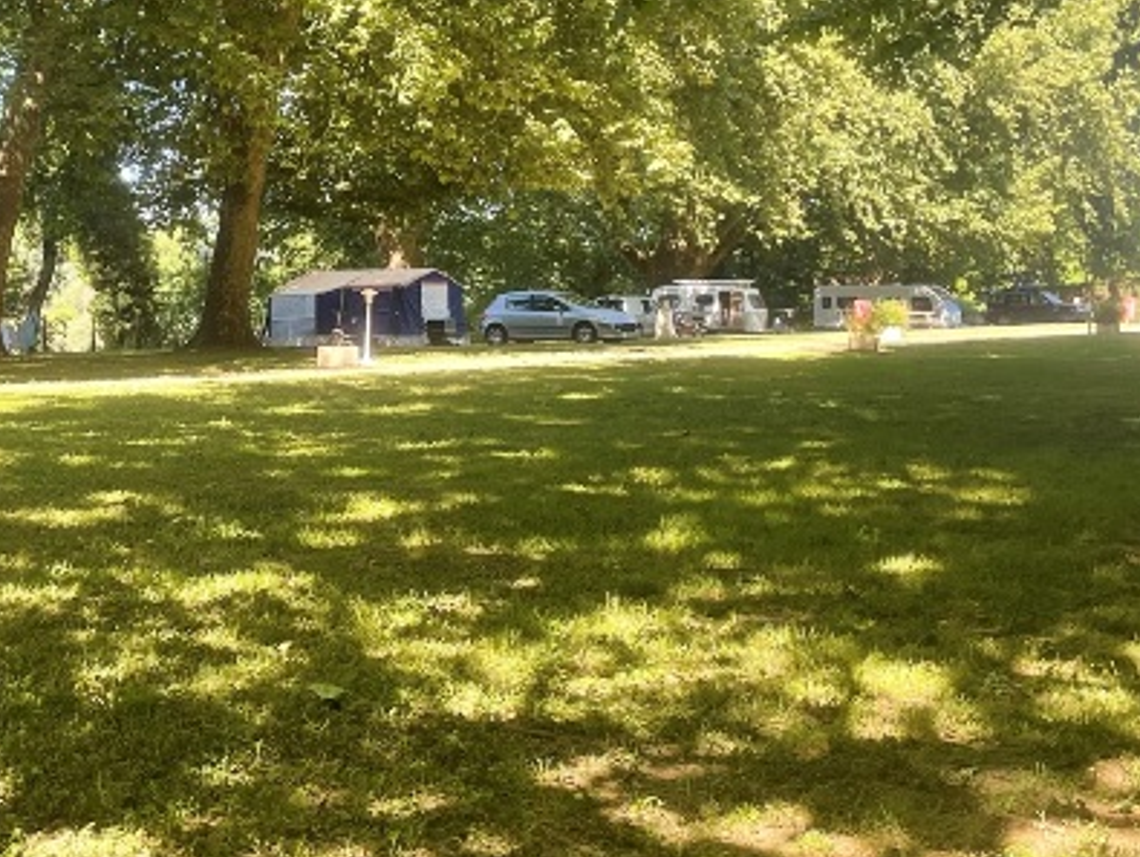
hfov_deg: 31.6
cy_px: 382
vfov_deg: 24.8
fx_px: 1945
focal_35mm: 59
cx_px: 186
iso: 32
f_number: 1.6
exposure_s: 1/190
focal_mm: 4.2
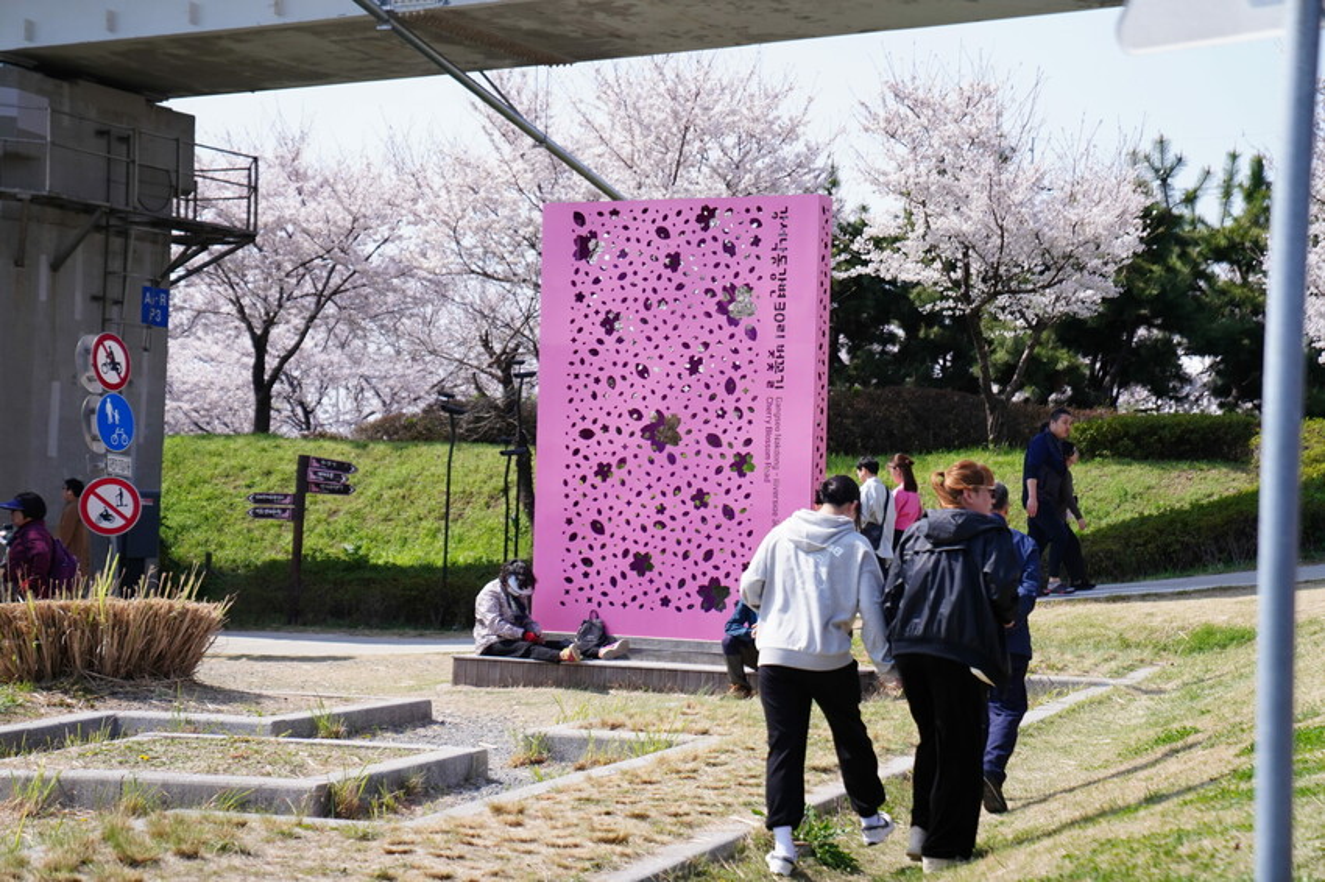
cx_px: 662
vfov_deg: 19.4
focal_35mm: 70
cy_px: 441
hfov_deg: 28.9
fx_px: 2575
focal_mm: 70
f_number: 2.8
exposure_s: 1/8000
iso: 1000
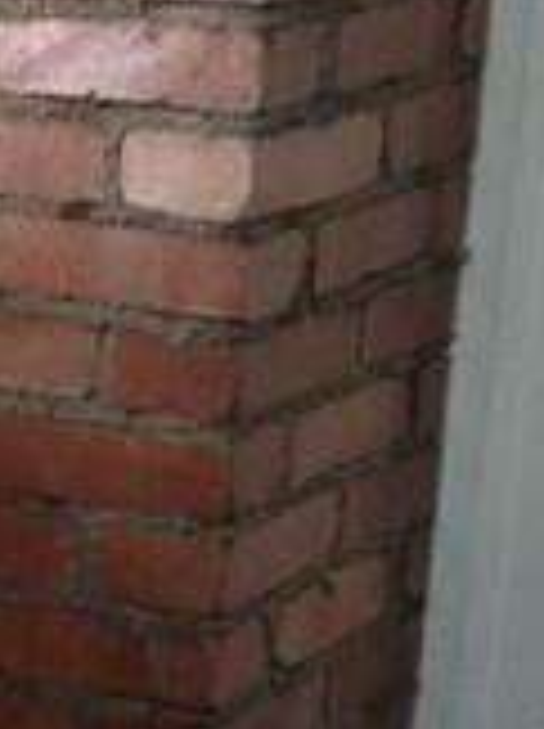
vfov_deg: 11.8
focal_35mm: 166
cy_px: 770
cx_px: -522
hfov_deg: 8.5
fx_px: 3488
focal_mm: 4.28
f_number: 2.4
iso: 100
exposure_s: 1/20
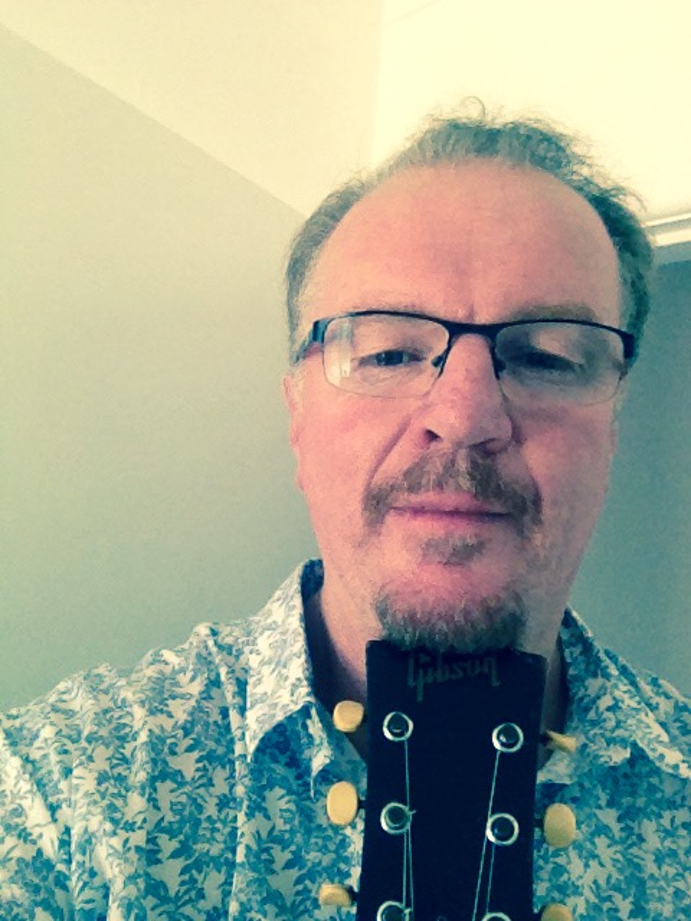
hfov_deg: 40.7
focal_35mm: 35
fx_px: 932
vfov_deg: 52.6
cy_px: 460
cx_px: 346
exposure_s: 1/40
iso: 160
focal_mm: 1.85
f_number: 2.4
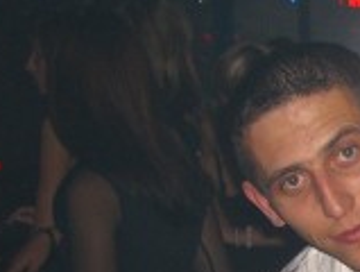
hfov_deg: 12.7
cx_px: 609
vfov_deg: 10.3
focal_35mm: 143
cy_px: 290
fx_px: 1491
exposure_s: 1/60
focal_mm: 7.9
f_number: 2.8
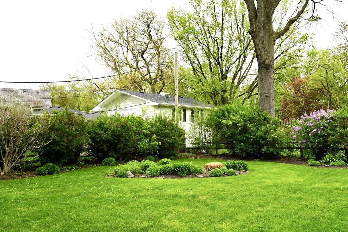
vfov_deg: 40.8
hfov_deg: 58.2
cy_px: 145
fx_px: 309
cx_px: 212
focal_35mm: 32
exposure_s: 1/100
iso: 100
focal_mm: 24
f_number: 5
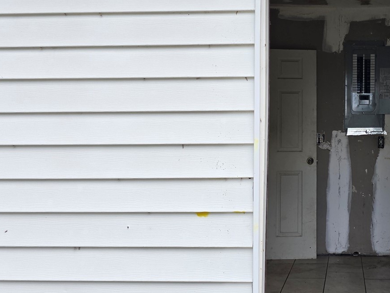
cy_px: 129
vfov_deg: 34.3
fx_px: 473
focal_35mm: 42
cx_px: 322
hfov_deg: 42.4
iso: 12
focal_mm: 6.3
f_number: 1.7
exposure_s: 1/190
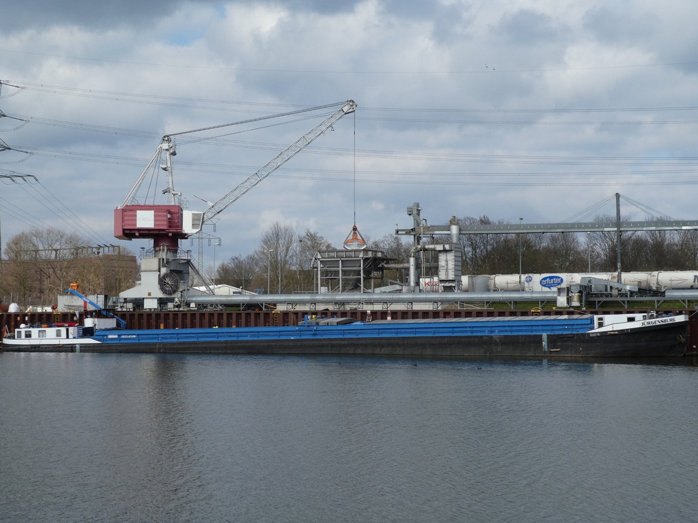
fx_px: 1230
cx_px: 349
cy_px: 262
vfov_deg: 24.0
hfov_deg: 31.7
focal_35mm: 61
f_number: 4.3
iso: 80
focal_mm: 10.9
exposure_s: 1/500
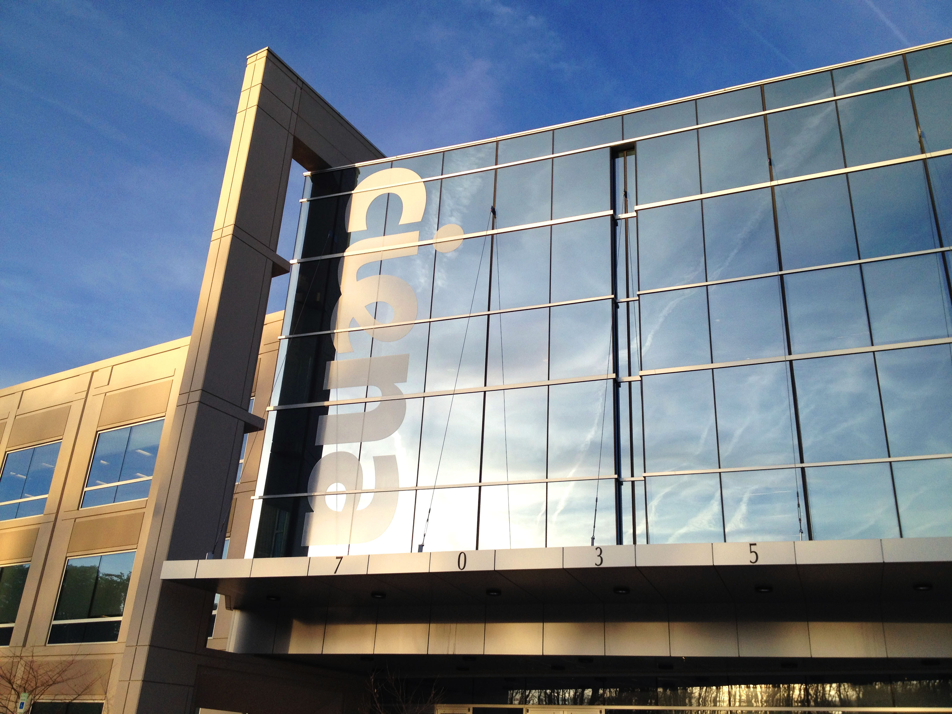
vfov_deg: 40.7
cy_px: 357
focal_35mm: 35
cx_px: 476
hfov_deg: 52.6
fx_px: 963
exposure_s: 1/1200
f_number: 2.4
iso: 50
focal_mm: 4.28
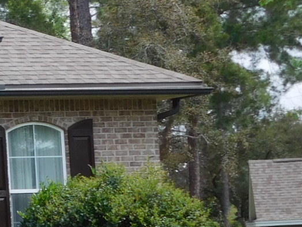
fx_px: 1519
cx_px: -352
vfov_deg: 8.5
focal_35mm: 174
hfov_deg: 10.2
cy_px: 112
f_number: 3.6
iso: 125
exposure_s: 1/800
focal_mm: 7.1
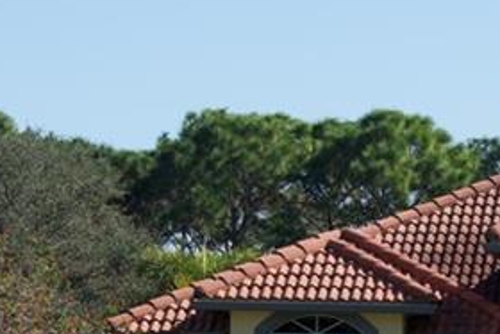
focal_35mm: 351
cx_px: 604
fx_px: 4875
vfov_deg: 3.9
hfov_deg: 5.8
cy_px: 482
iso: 100
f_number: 5.6
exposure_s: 1/500
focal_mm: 41
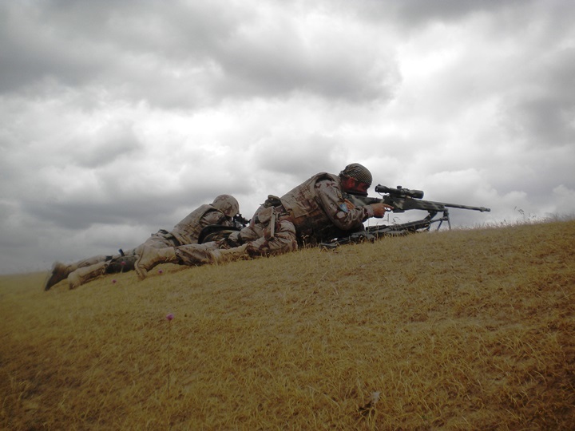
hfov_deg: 52.6
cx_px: 288
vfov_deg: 40.7
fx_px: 581
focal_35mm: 35
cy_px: 216
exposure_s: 1/1000
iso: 80
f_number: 4.6
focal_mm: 6.3
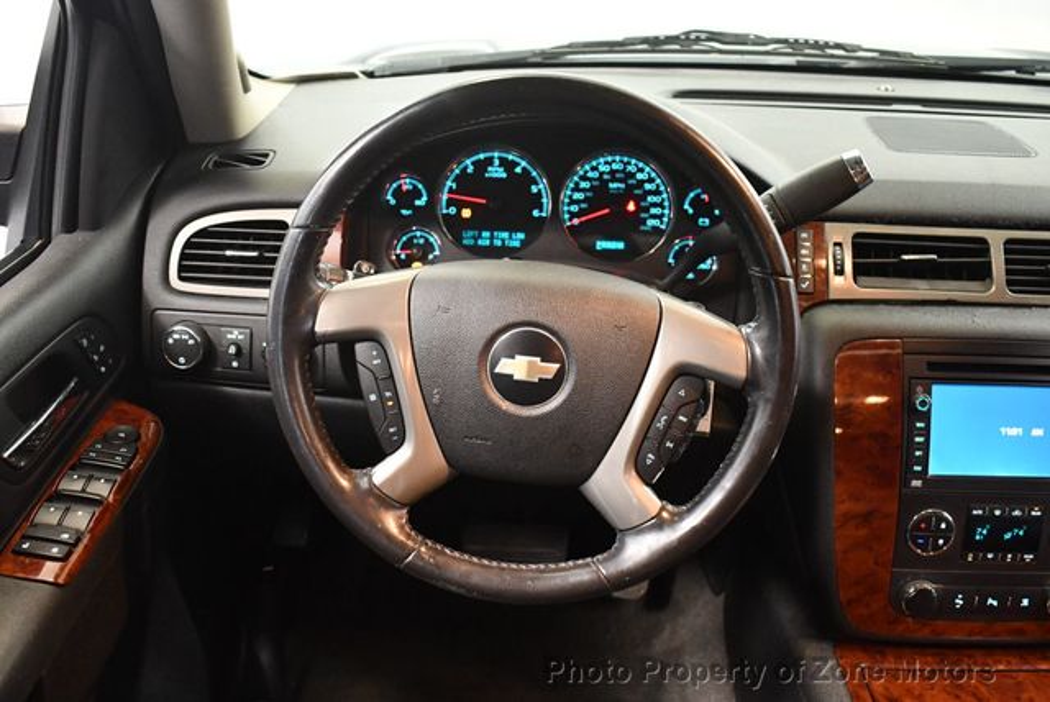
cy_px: 351
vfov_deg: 36.9
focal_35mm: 36
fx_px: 1051
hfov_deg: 53.1
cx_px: 525
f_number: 3.5
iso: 3200
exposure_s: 1/60
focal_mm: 18
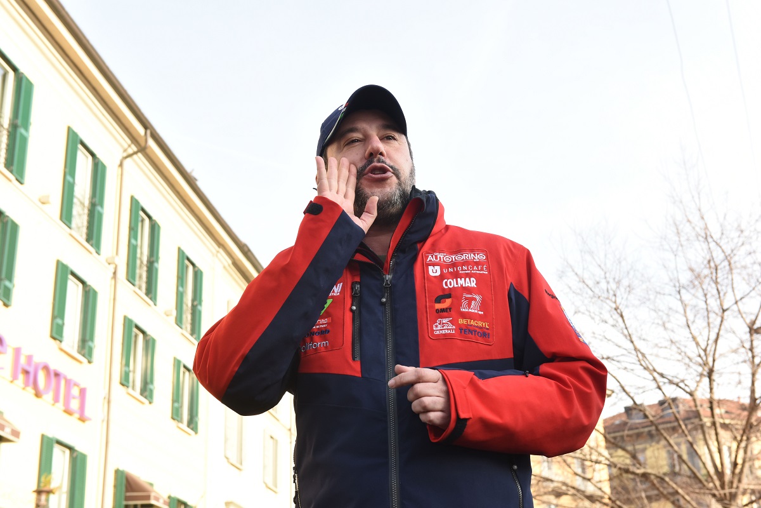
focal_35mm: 52
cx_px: 380
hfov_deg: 38.2
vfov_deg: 26.0
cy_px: 254
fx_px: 1099
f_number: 8
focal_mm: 52
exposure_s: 1/320
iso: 800
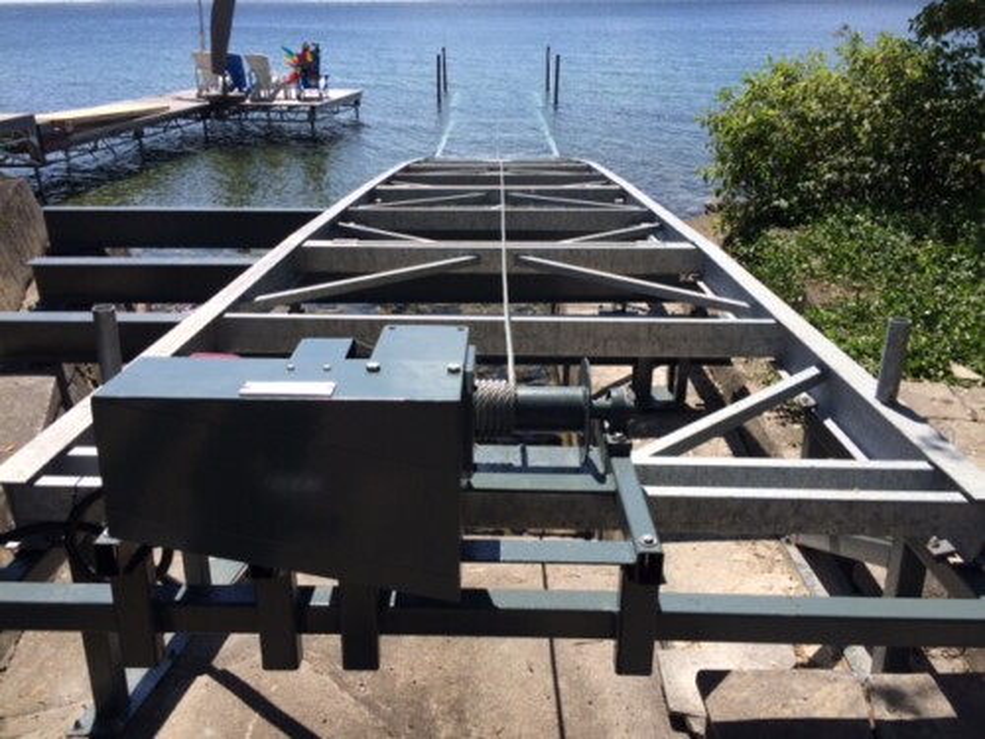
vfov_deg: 48.2
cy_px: 370
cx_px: 492
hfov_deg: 61.7
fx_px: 825
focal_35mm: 29
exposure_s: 1/2053
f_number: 2.2
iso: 32
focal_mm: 4.15
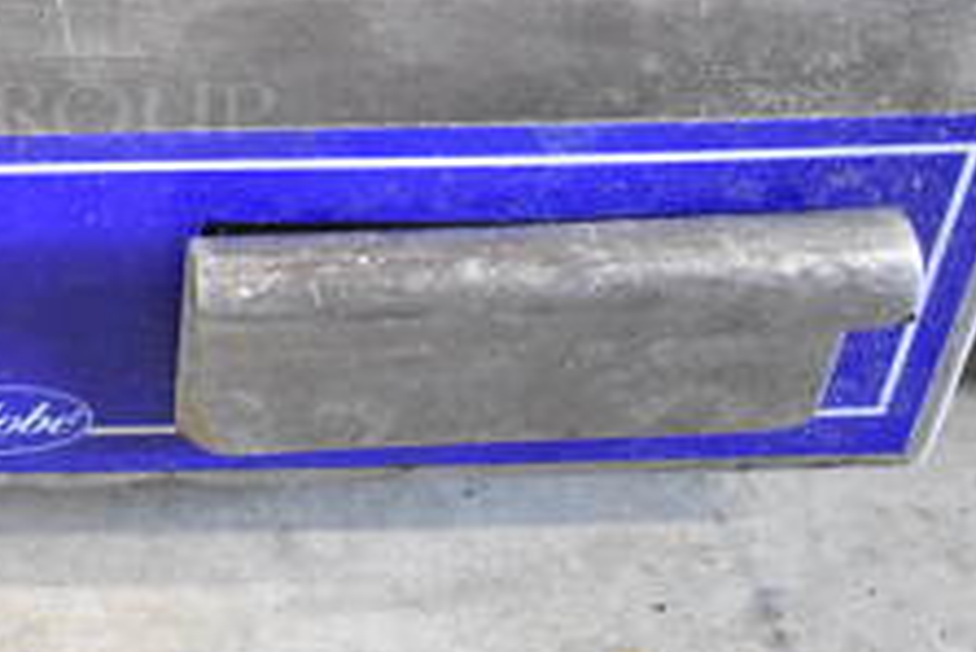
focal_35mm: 82
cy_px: -70
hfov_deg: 22.9
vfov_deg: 16.2
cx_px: -171
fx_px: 2224
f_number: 3.5
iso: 3200
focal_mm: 20
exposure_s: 1/30
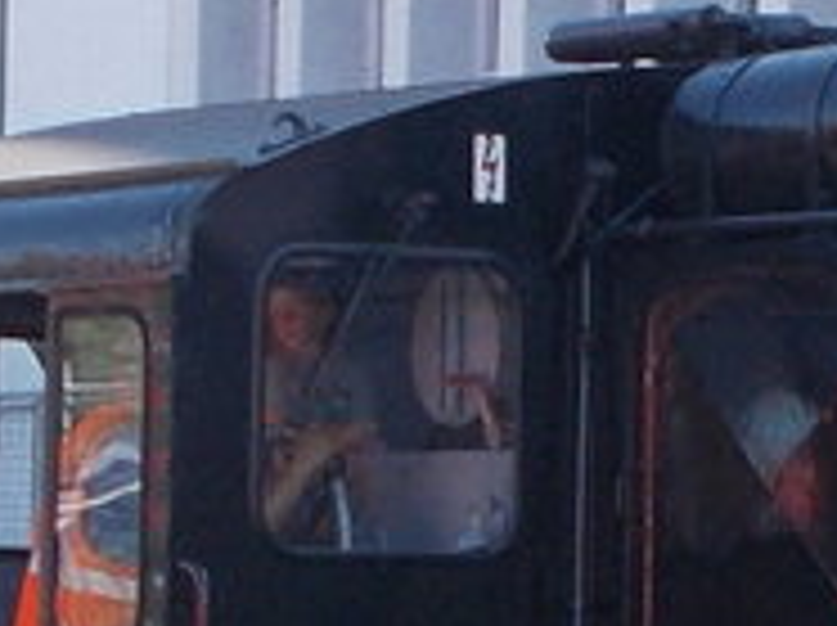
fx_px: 6085
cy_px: 360
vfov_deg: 5.9
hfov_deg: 7.8
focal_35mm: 252
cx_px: 927
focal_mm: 6.9
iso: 80
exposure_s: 1/200
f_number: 3.9
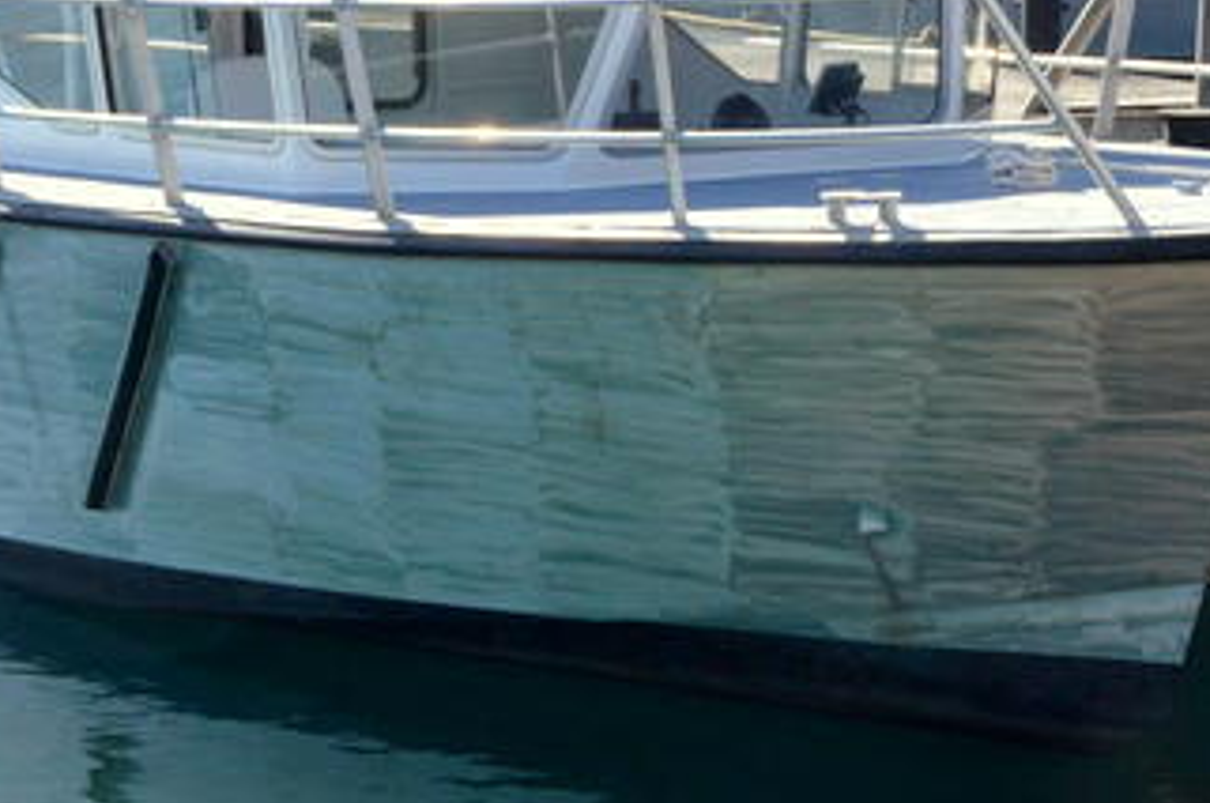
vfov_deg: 8.6
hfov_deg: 13.0
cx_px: 347
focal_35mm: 158
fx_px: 5303
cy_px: 138
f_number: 16
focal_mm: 52
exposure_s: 1/1000
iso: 2000
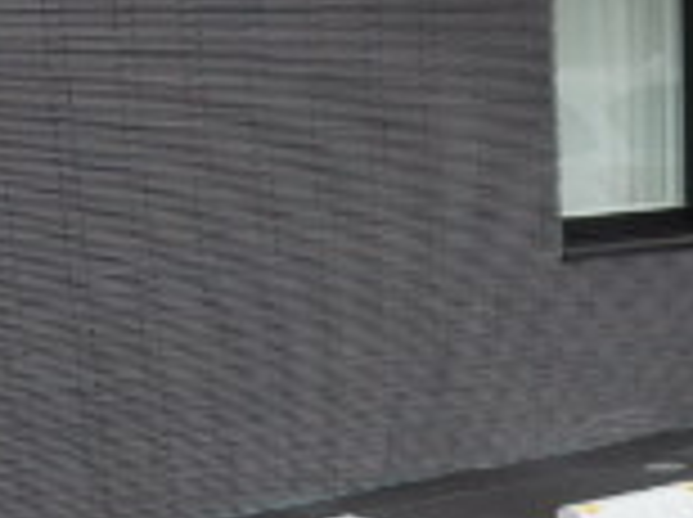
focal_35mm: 100
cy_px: 680
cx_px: 670
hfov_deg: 19.2
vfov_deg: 14.1
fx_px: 1999
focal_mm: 4.3
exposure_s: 1/320
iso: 125
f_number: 2.8
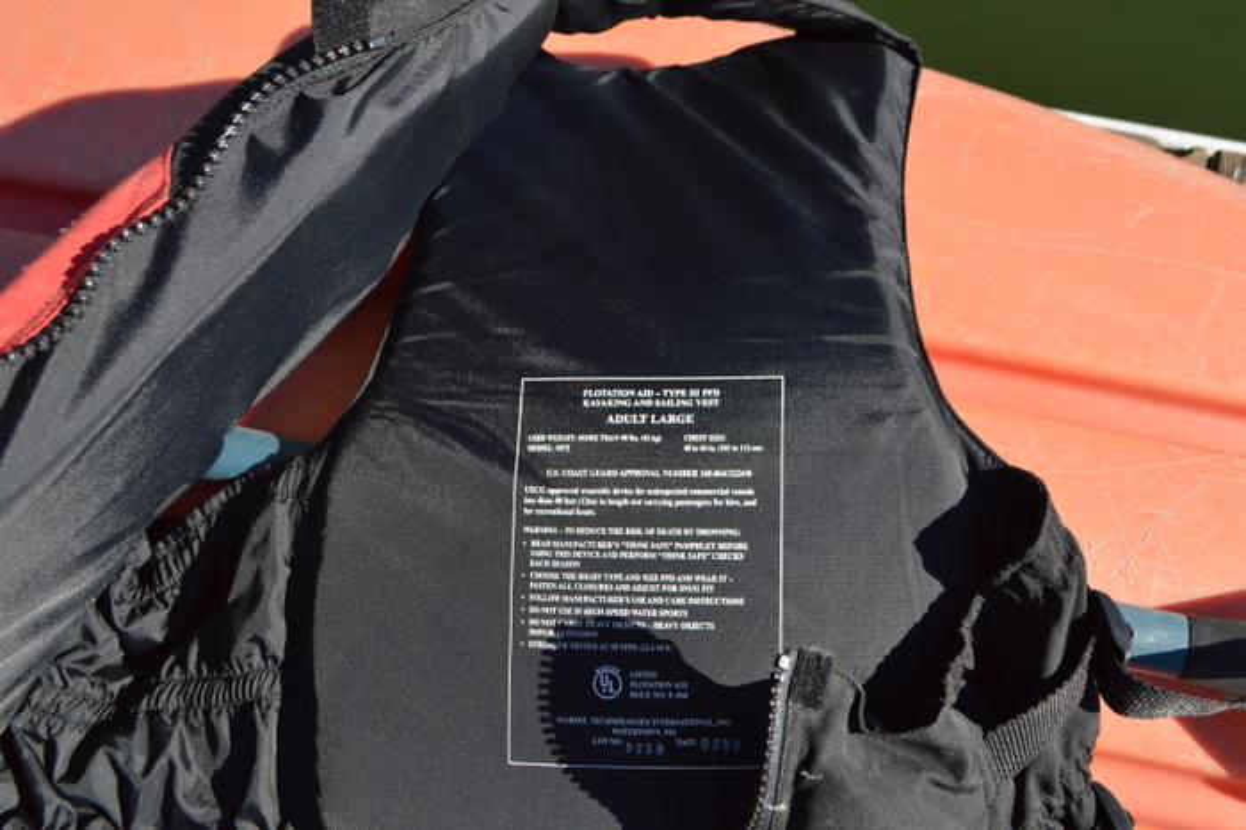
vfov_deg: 34.2
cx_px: 623
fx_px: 1349
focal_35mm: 39
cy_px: 415
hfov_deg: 49.6
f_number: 7.1
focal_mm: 26
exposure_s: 1/200
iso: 100
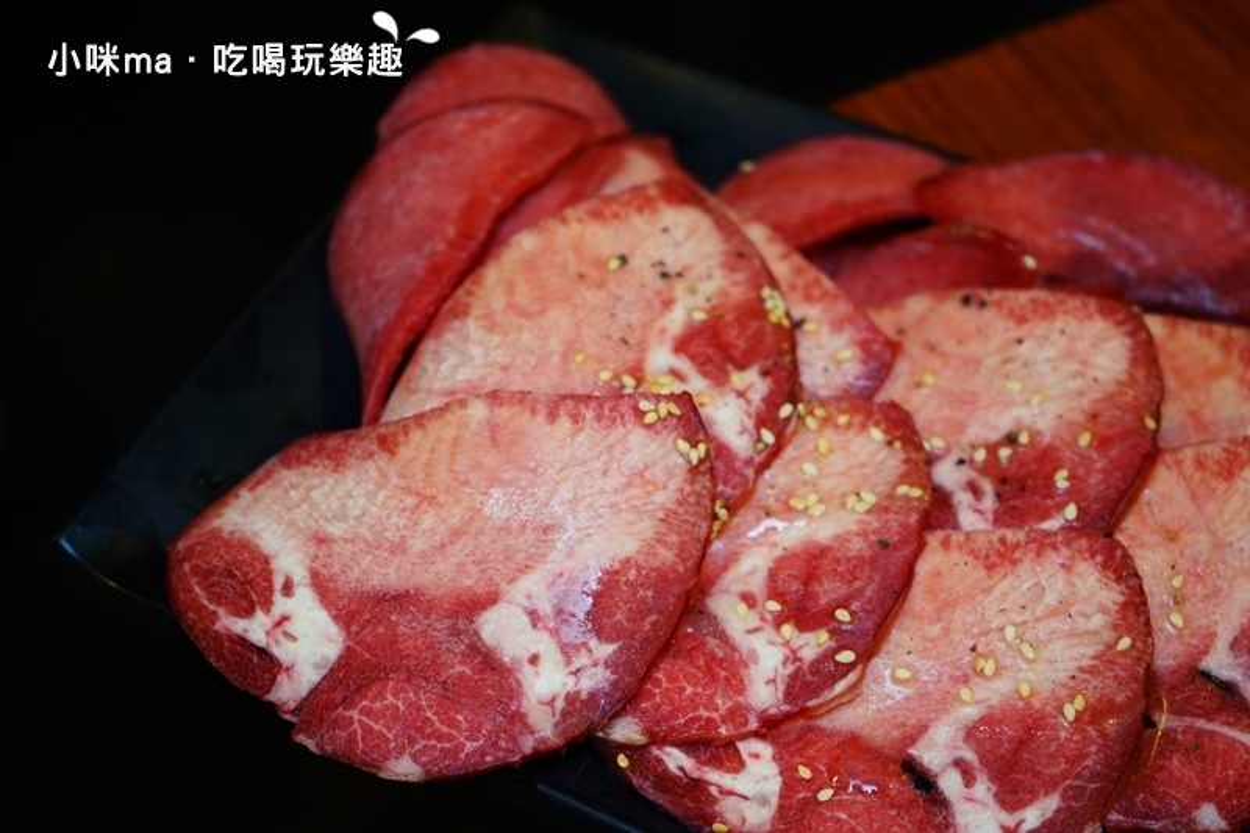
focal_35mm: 54
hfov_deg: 36.9
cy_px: 416
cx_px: 625
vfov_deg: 25.0
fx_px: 1874
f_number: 5
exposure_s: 1/60
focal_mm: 54
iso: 1000
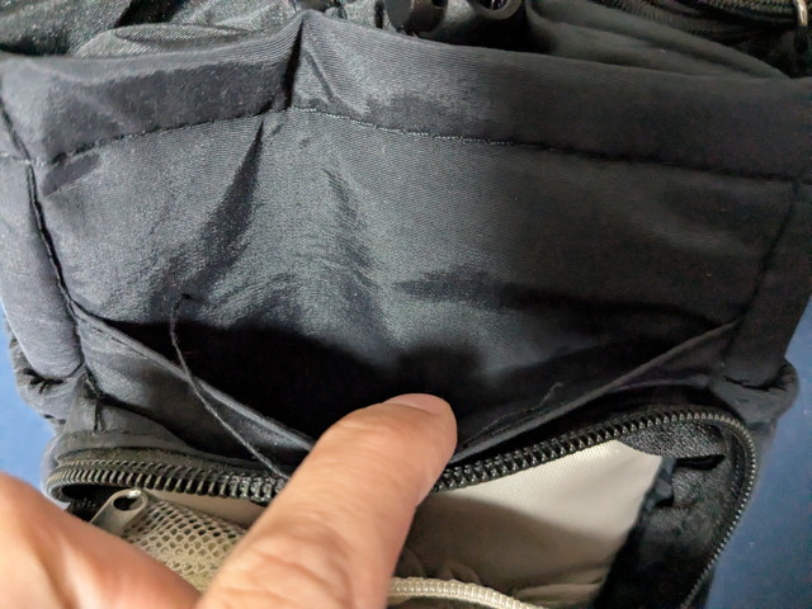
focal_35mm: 27
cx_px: 406
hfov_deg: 65.3
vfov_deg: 51.4
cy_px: 304
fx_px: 633
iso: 1586
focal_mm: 4.38
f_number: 1.73
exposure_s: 1/99.9
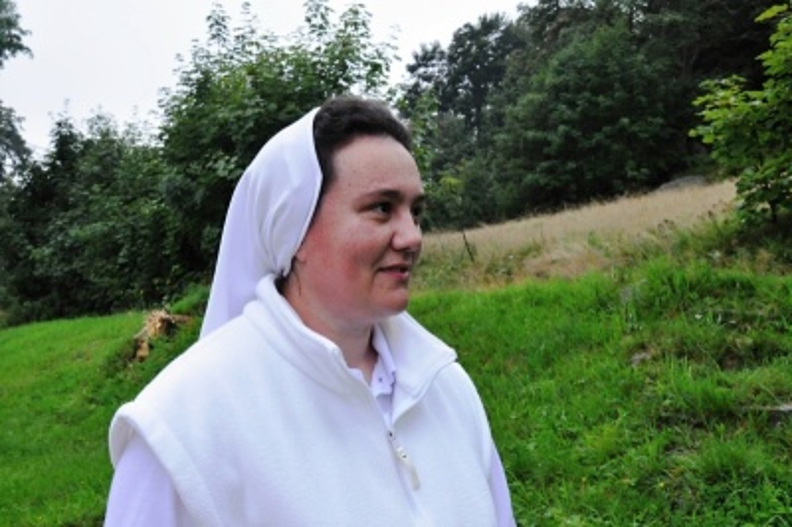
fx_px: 857
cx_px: 396
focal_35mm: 39
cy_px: 264
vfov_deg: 34.2
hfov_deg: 49.6
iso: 3200
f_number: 10
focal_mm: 26
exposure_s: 1/400
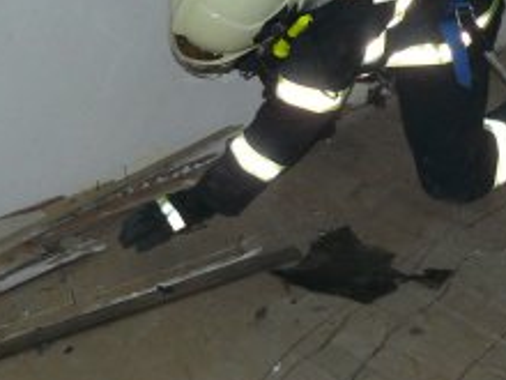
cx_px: 545
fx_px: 1316
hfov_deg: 20.8
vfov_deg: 16.1
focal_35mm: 90
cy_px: 6
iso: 100
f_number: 2.8
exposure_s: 1/30
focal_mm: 6
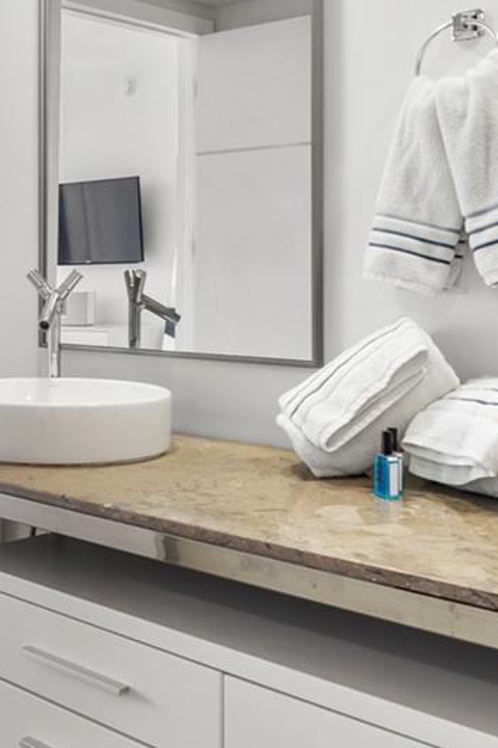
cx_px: 48
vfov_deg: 39.9
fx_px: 1028
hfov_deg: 26.3
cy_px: 319
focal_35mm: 50
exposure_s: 1/2.5
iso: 250
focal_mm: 16.5
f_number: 9
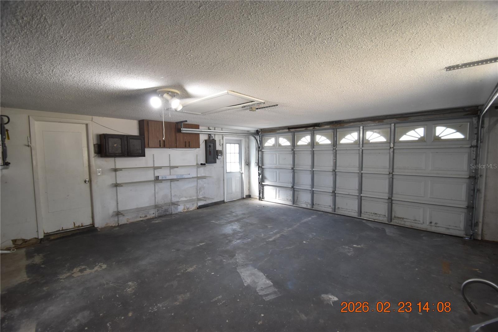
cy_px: 166
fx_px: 207
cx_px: 249
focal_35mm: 15
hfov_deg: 100.4
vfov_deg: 77.3
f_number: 3.5
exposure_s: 1/60
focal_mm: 10
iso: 800
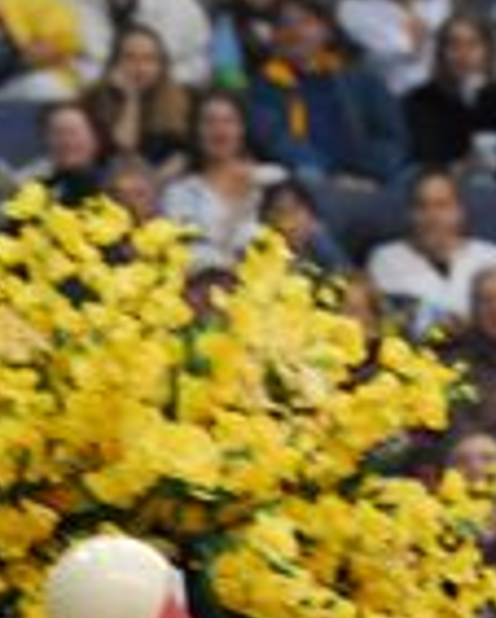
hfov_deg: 2.5
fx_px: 11511
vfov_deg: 3.1
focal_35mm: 628
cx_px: -527
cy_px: 605
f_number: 2.8
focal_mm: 98
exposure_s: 1/250
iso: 1000
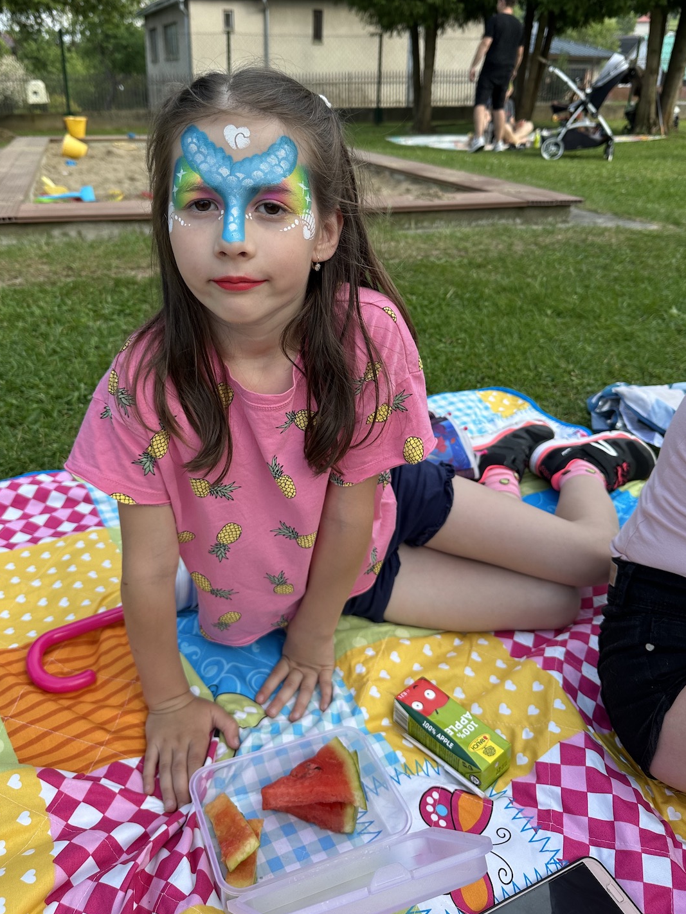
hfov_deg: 51.3
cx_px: 315
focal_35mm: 27
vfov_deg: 65.1
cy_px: 406
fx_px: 713
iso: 80
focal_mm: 6.86
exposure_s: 1/1183
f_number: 1.78
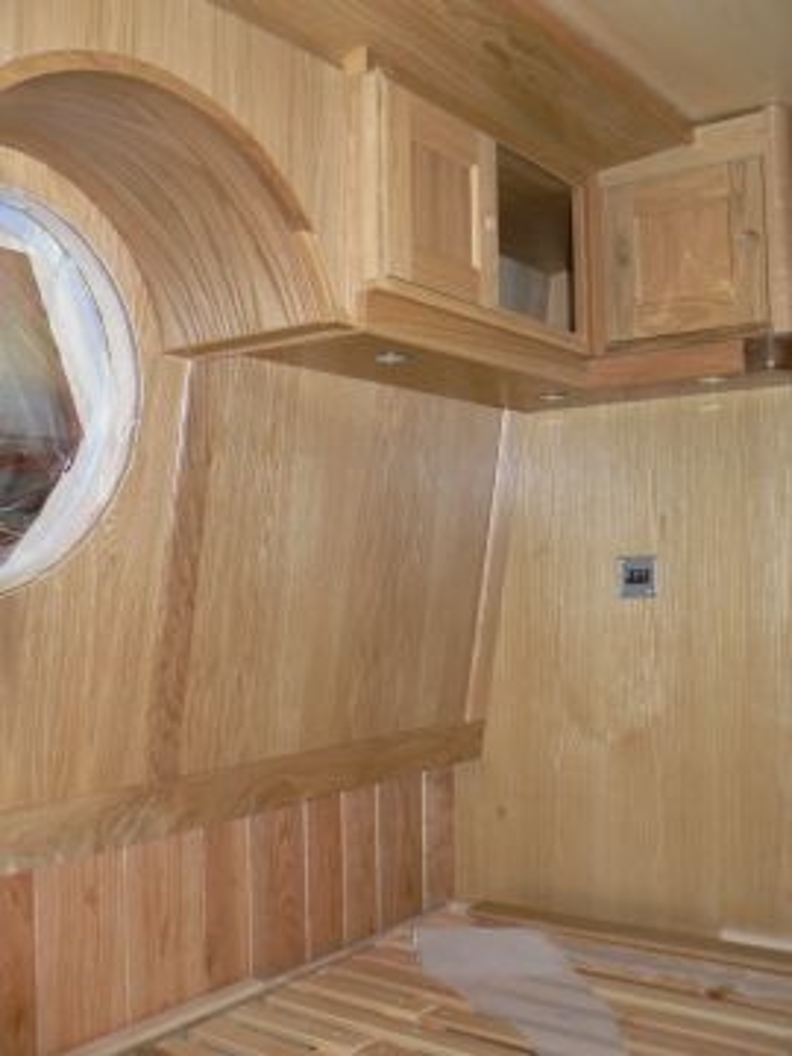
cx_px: 396
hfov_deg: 39.7
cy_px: 528
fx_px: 1098
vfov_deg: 51.4
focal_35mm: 36
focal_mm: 6
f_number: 2.8
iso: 100
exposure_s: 1/30
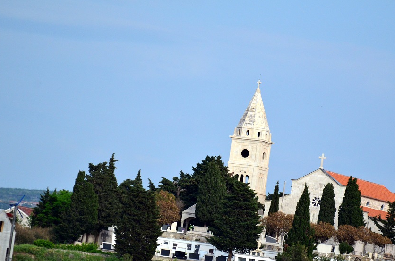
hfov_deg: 3.8
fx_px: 5889
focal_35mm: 538
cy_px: 154
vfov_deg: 2.5
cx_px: 214
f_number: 5.6
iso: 800
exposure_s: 1/3200
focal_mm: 300
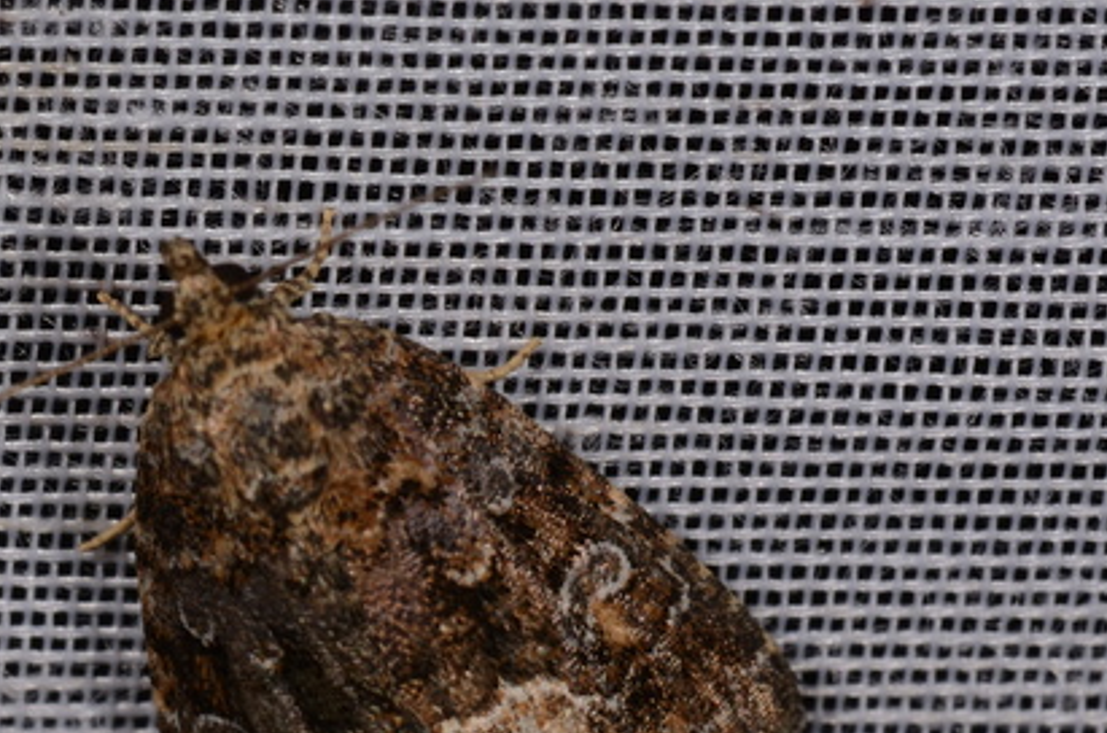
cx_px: 401
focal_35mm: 246
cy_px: 663
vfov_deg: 5.5
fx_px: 7546
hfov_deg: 8.4
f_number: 25
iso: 100
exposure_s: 1/60
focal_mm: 85
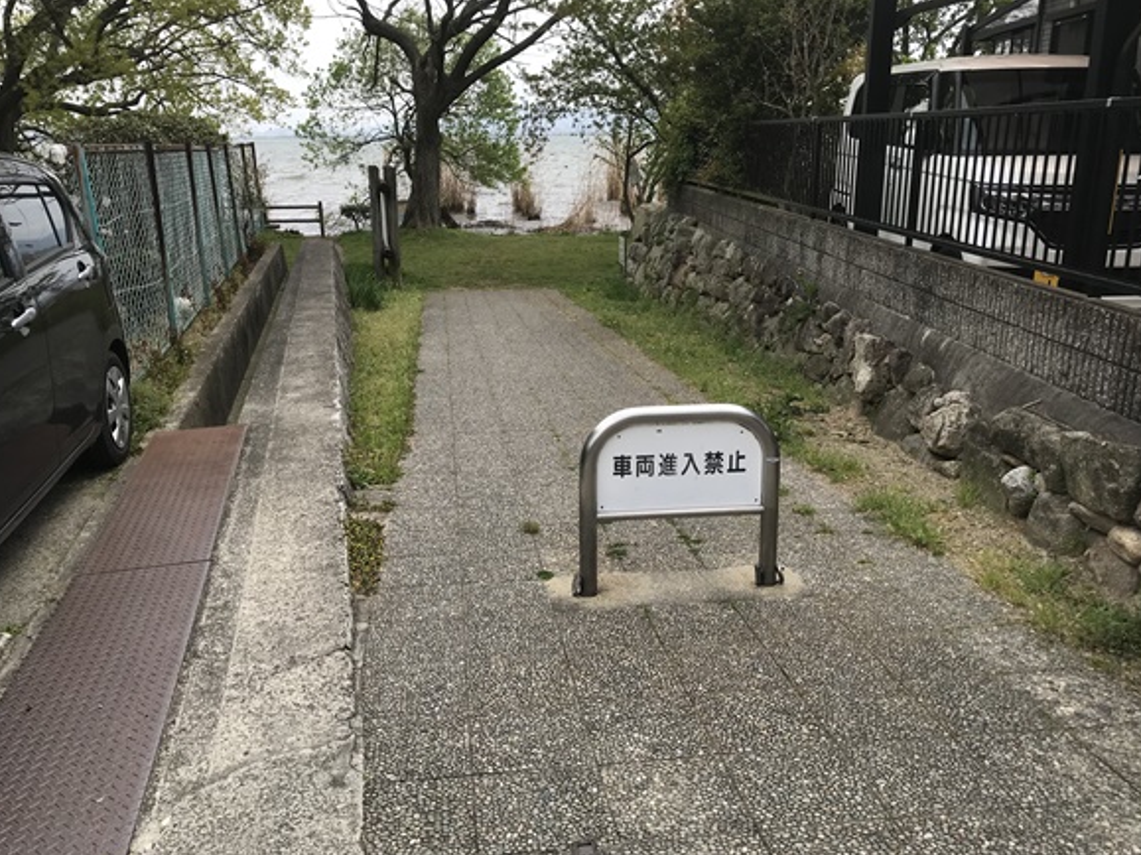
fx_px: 956
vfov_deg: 48.2
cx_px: 564
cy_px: 435
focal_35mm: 29
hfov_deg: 61.7
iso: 20
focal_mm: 3.99
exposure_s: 1/1389
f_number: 1.8
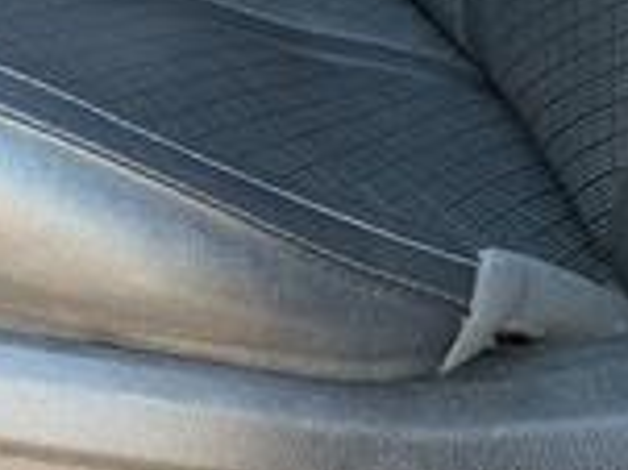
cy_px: -166
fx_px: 1849
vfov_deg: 13.8
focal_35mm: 102
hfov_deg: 15.7
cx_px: -586
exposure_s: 1/323
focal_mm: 6.9
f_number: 1.68
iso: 736
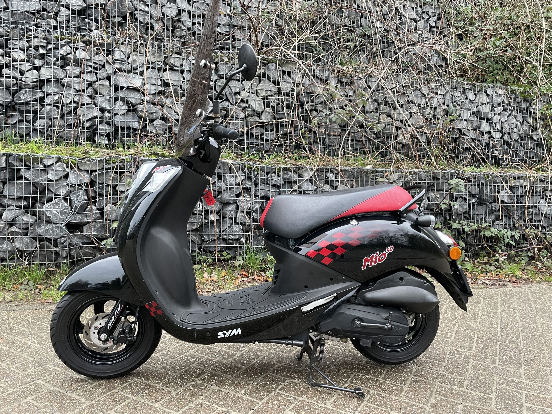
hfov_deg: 67.3
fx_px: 415
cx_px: 276
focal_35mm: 26
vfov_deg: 53.1
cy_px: 207
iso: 250
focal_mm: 4.2
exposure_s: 1/60
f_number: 1.6
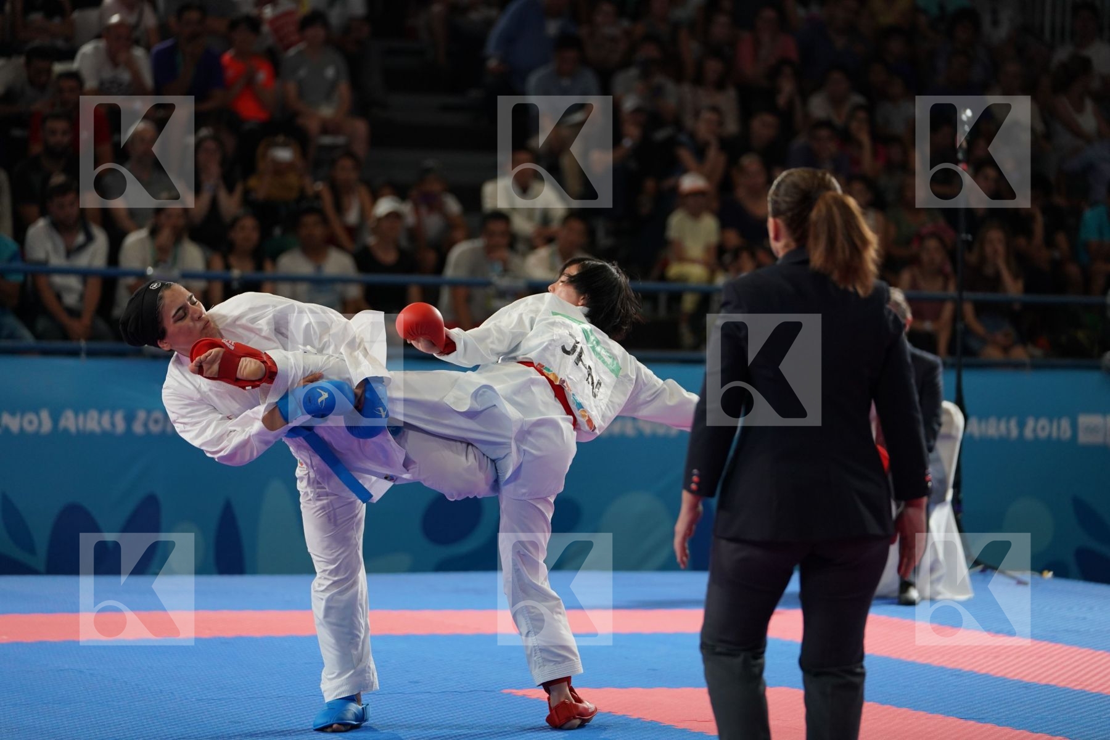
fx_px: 4378
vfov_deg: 9.7
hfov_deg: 14.4
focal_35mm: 142
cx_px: 555
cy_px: 370
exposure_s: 1/1000
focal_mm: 142
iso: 1250
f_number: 2.8
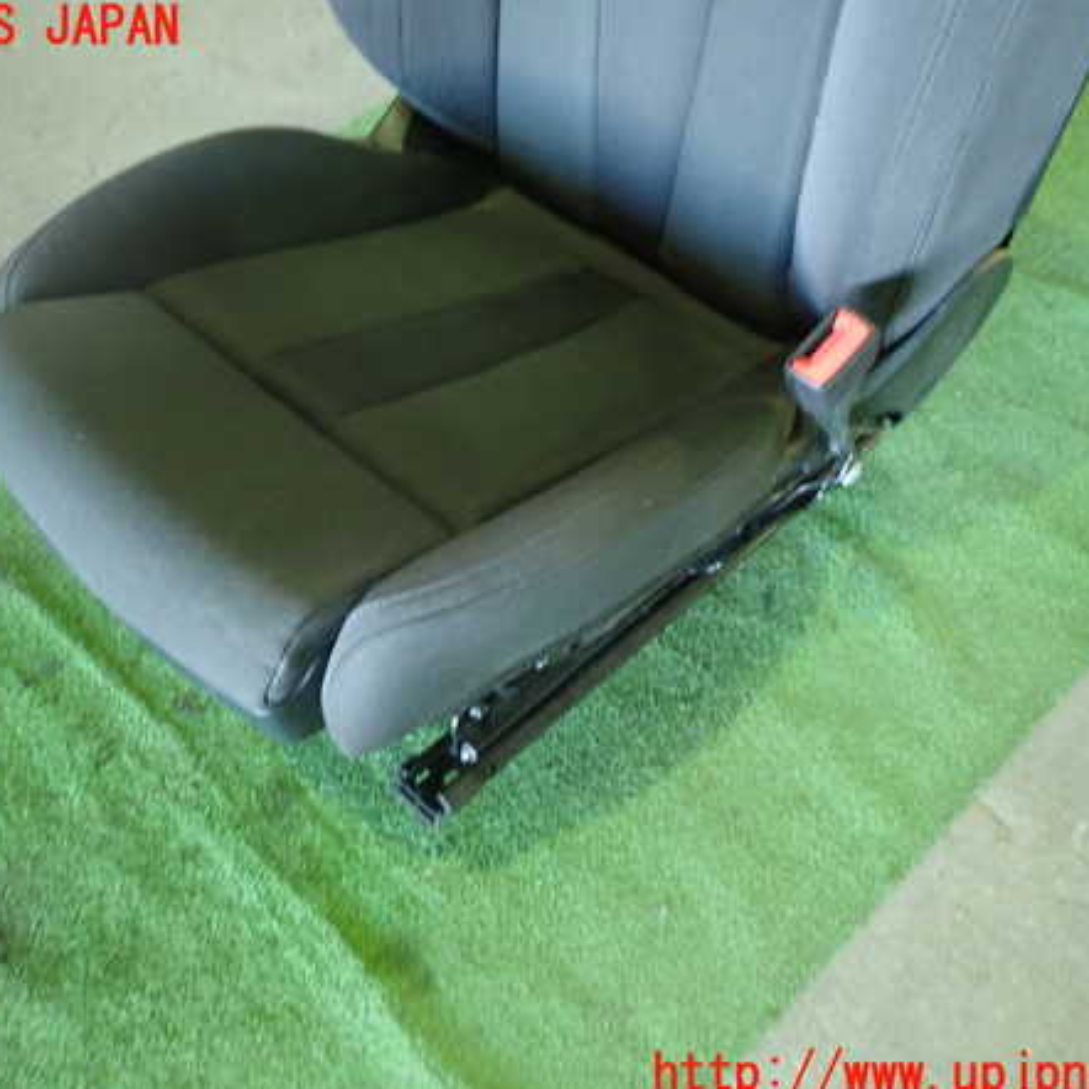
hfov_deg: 53.9
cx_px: 471
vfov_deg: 54.0
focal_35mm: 30
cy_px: 552
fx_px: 1068
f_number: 2
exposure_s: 1/25
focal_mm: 4.5
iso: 800
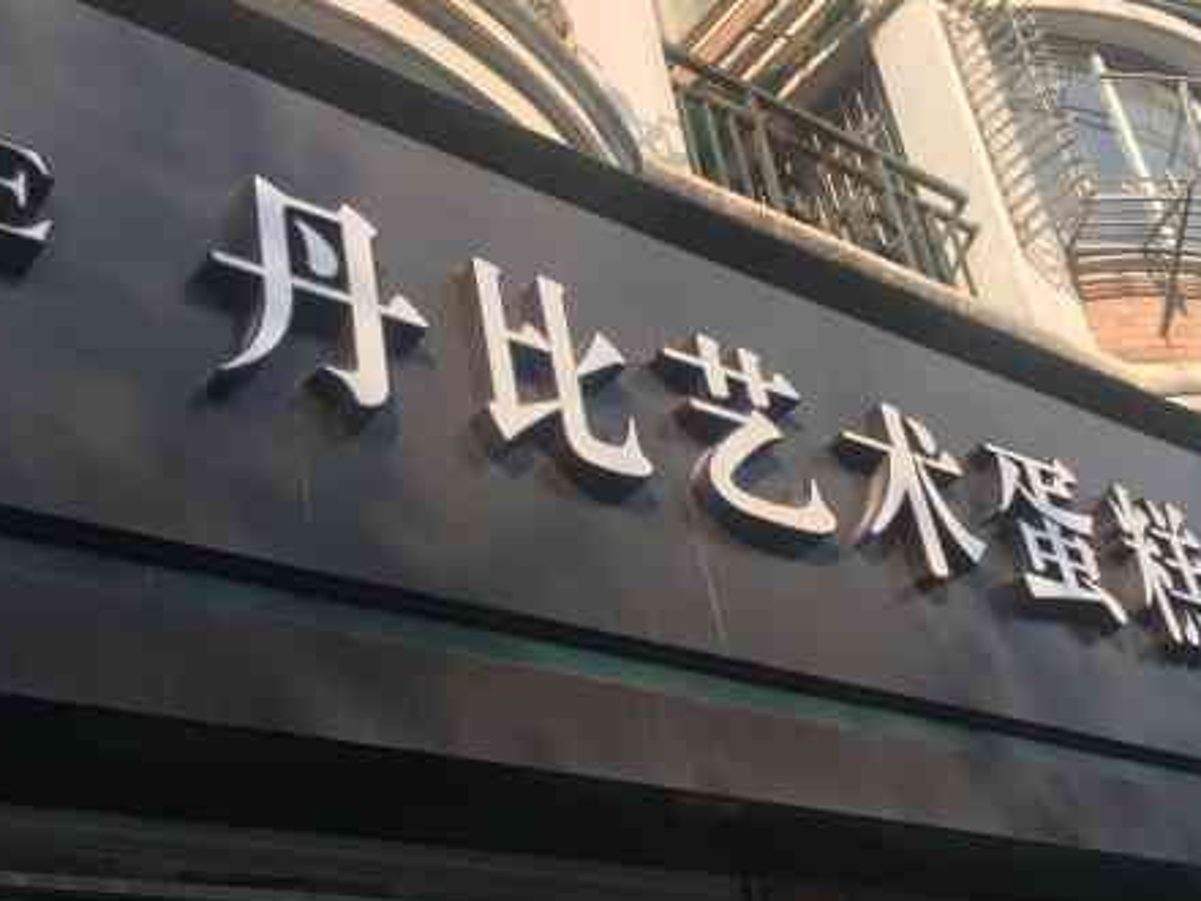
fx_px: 1596
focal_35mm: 46
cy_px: 606
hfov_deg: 41.2
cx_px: 615
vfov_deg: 31.3
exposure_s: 1/538
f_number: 2.2
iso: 25
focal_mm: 4.15
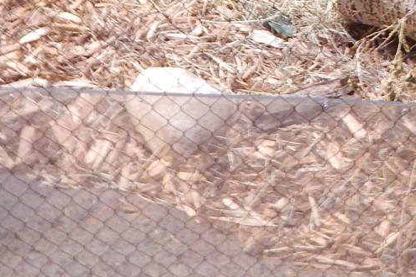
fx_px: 855
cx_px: 402
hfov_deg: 26.1
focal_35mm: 74
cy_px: -206
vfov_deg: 15.9
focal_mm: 4
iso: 400
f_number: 3
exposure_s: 1/15
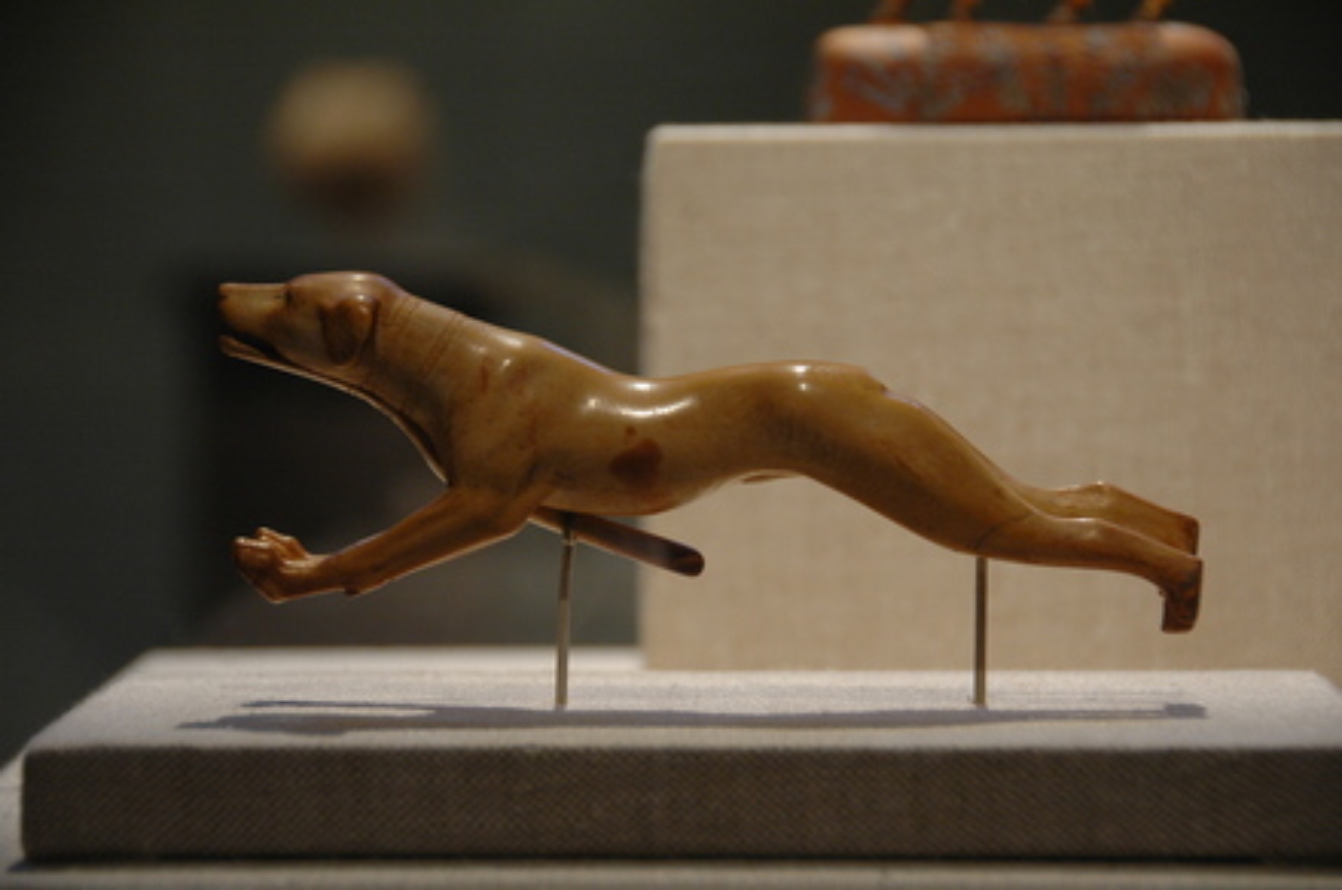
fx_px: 5304
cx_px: 671
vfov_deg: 9.6
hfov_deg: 14.4
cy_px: 445
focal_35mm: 142
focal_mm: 95
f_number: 5.3
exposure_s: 1/30
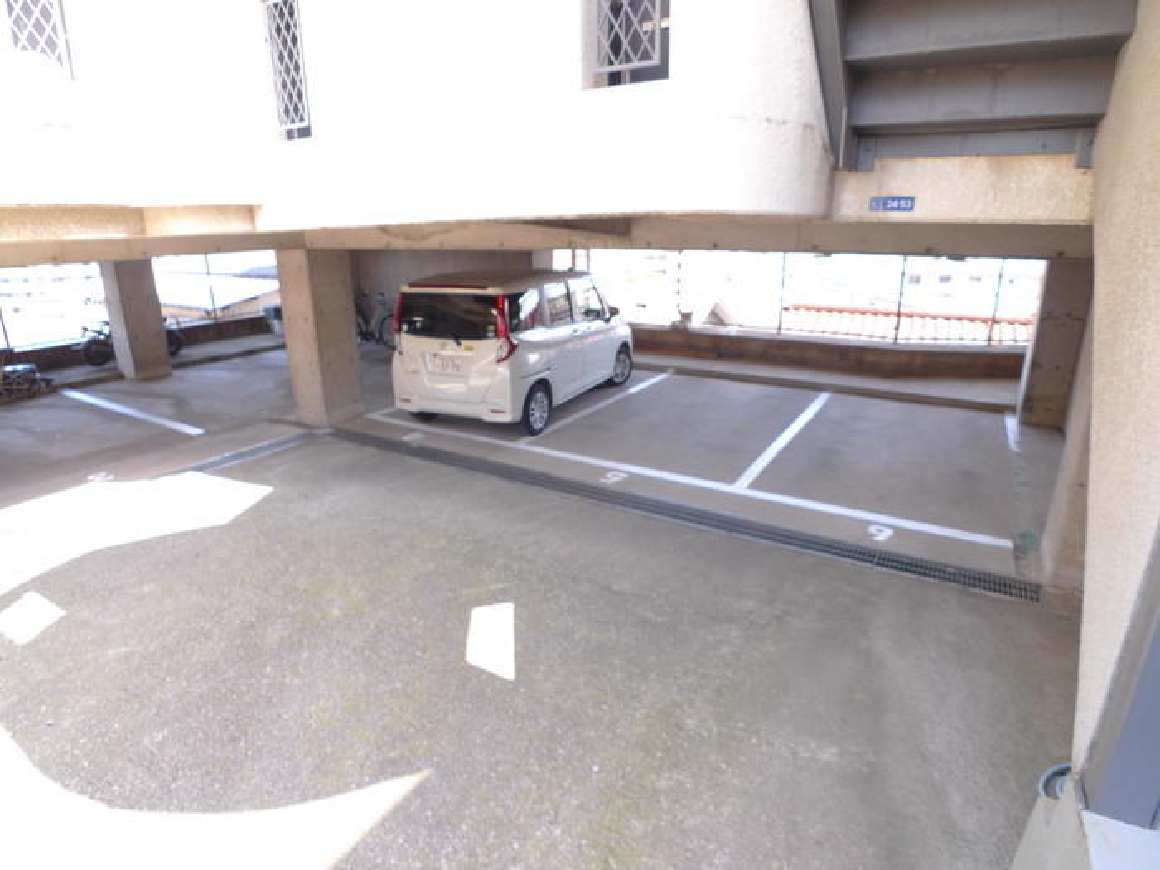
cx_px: 580
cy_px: 435
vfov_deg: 56.8
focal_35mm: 24
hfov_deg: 71.6
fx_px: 804
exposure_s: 1/100
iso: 80
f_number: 2.5
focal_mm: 5.1
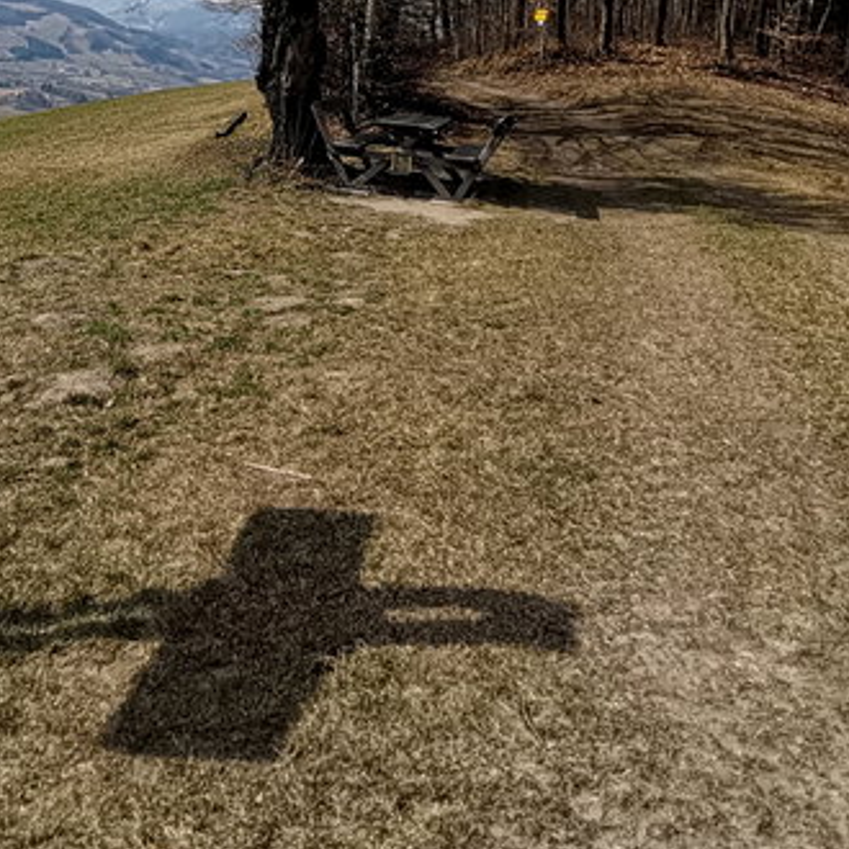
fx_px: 1138
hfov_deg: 40.0
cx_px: 237
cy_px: -4
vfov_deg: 36.7
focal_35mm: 41
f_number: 2.4
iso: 50
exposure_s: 1/1418
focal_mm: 1.78
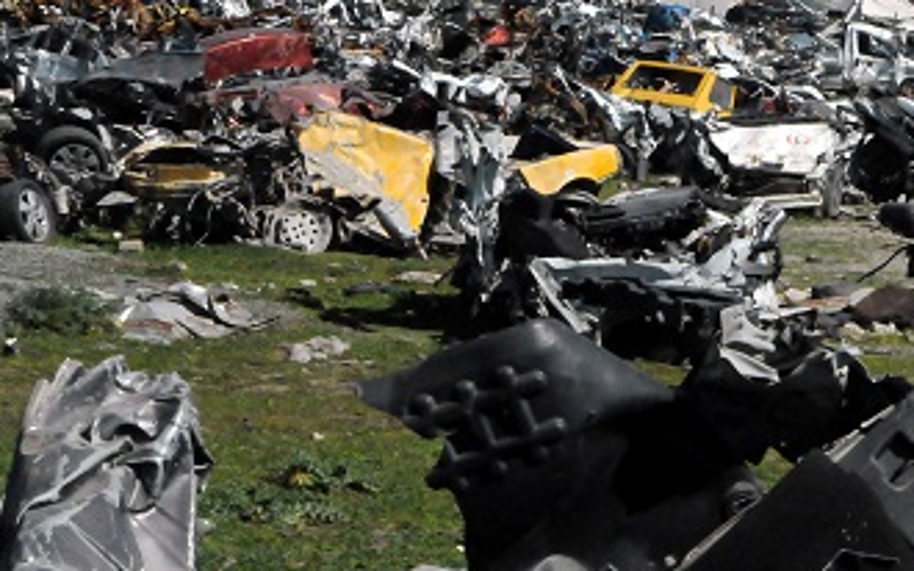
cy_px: 186
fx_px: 4283
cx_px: 593
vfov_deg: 7.6
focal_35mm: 172
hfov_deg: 12.2
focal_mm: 62
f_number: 25
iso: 3200
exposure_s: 1/2500
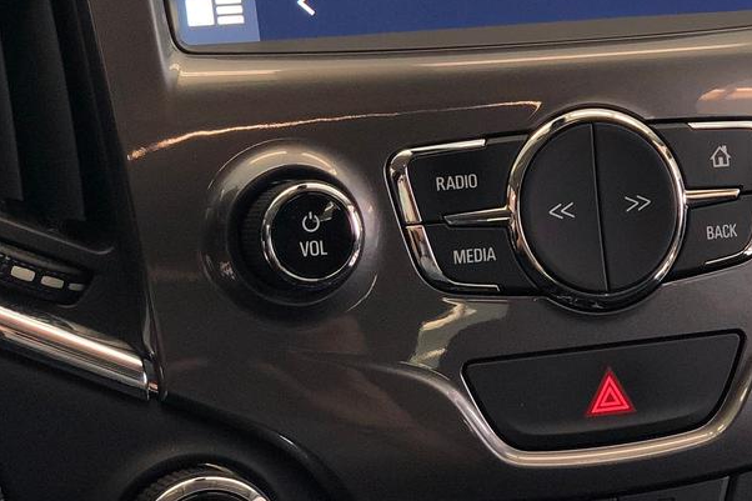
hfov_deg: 17.7
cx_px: 537
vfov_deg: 11.9
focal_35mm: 115
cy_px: 91
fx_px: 2401
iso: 40
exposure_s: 1/60
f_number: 2.4
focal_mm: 6
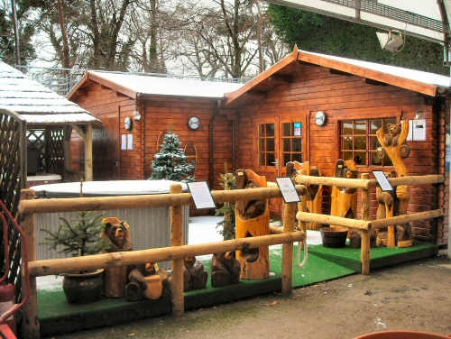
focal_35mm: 38
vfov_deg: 37.8
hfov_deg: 48.9
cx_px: 226
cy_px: 170
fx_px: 496
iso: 50
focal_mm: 6.3
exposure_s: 1/63.6
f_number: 3.2
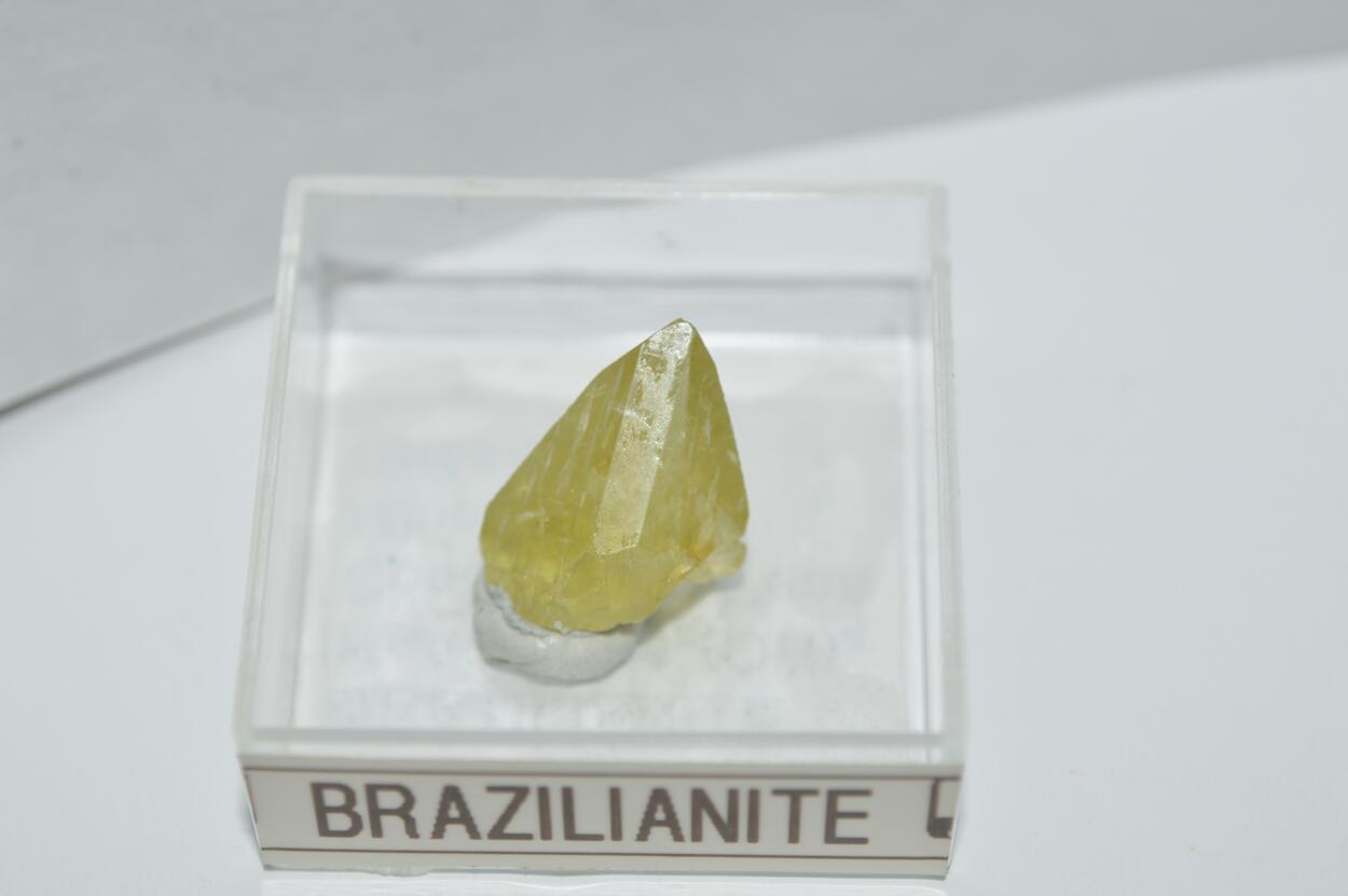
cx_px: 674
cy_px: 448
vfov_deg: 16.5
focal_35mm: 82
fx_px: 3086
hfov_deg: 24.6
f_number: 8
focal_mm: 55
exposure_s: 1/60
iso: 100
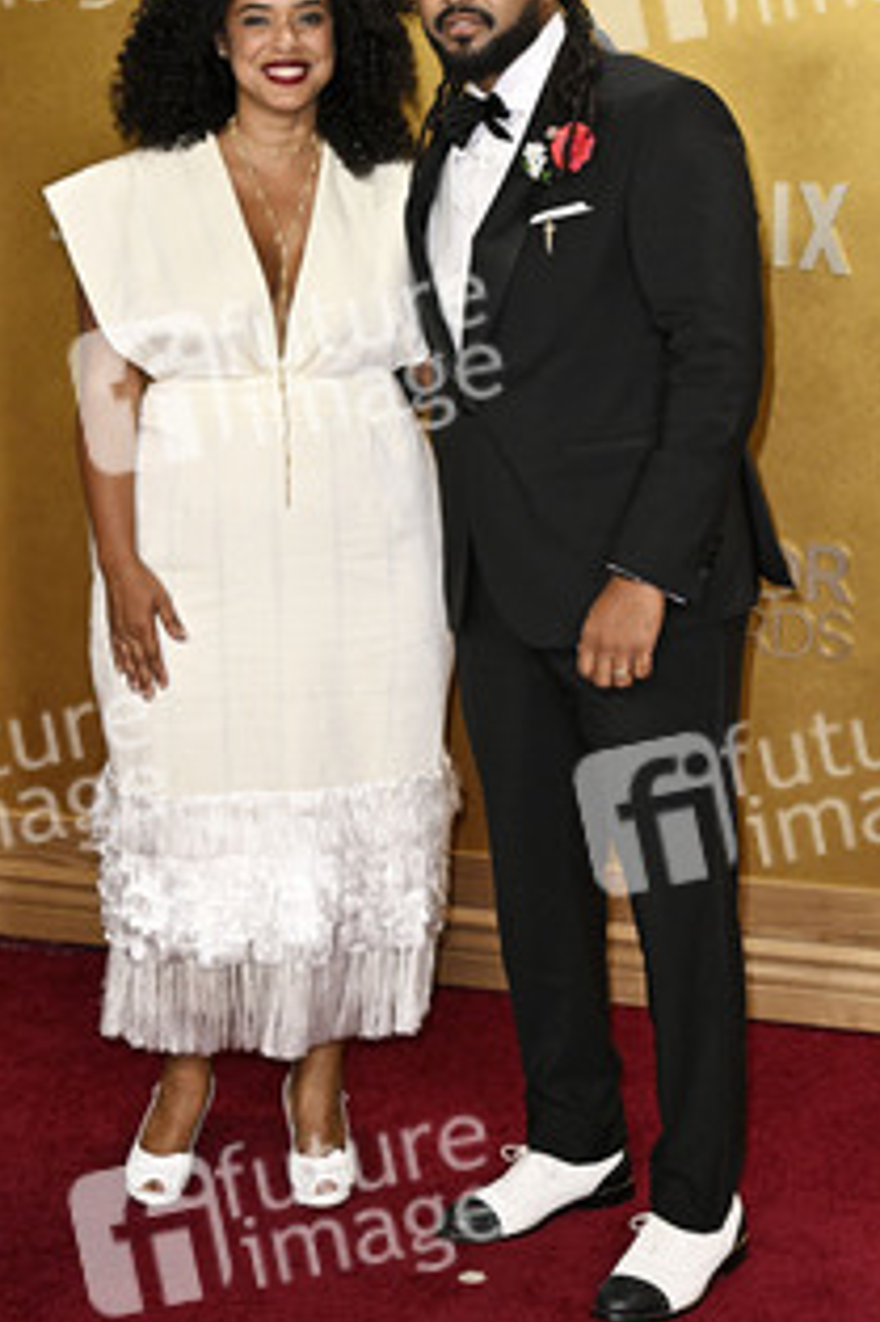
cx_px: 408
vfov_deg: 28.8
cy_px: 585
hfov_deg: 19.4
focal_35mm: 70
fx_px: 2569
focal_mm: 55
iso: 2500
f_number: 5.6
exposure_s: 1/320
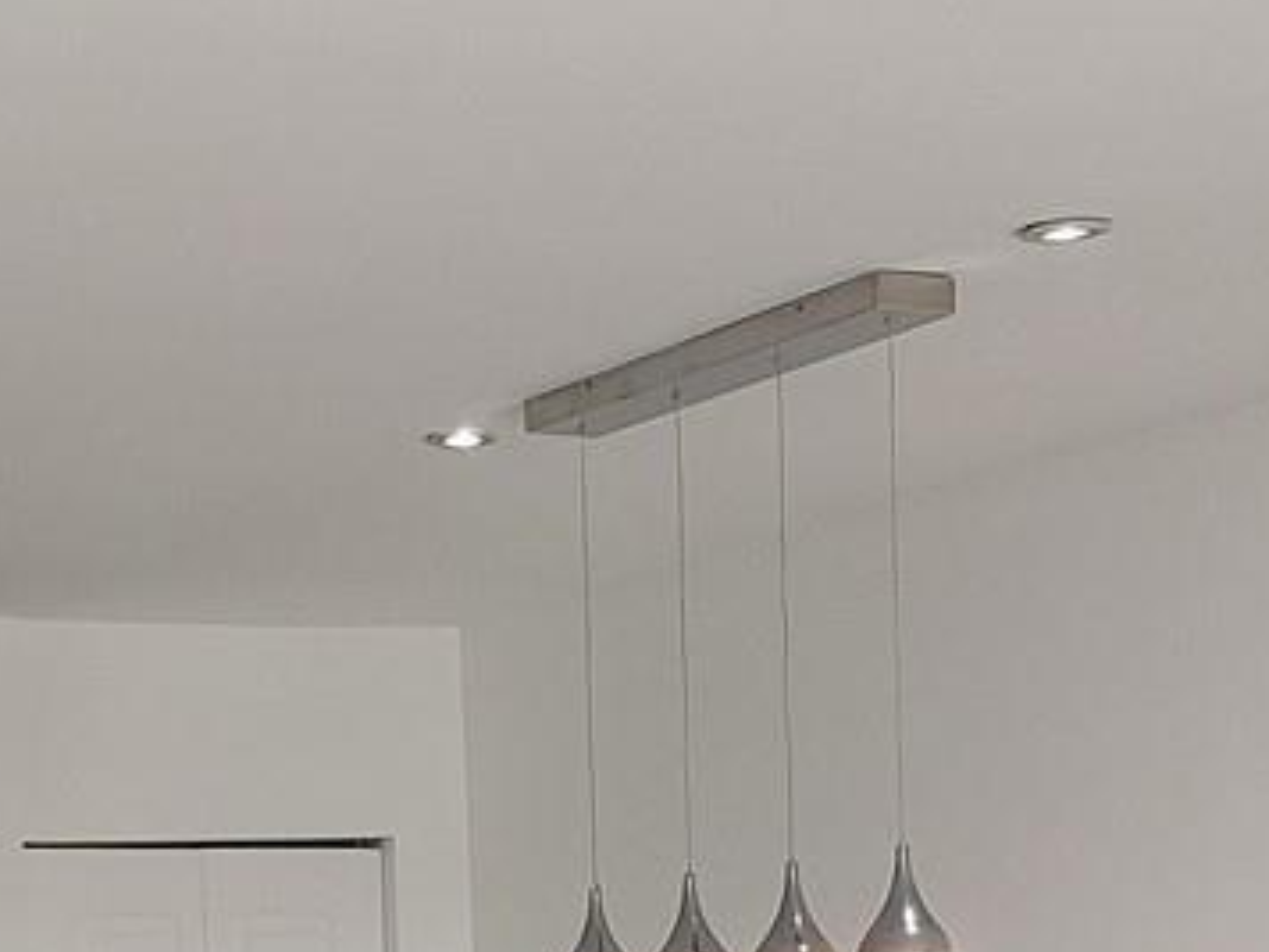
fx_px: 3959
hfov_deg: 18.0
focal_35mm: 108
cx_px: 171
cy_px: 1540
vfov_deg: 12.8
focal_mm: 5.23
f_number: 1.8
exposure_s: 1/100
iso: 64
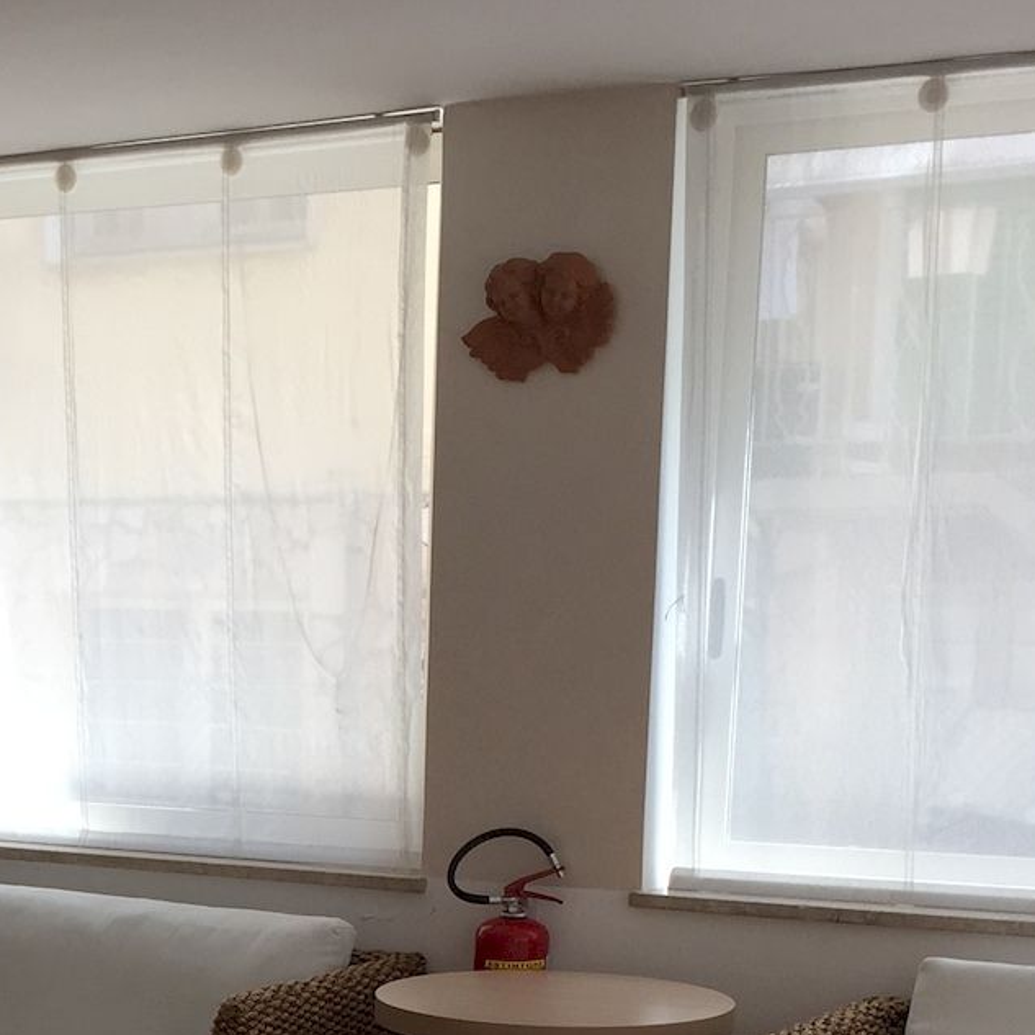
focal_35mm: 81
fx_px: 2740
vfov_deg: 20.4
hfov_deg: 20.9
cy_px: 1145
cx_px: 103
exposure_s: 1/120
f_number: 2.2
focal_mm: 4.15
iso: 32
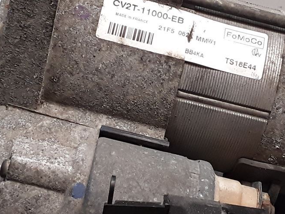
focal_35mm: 87
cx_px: 157
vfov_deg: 17.0
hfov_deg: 22.5
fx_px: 716
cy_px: 117
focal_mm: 2.91
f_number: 1.9
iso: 80
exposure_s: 1/100
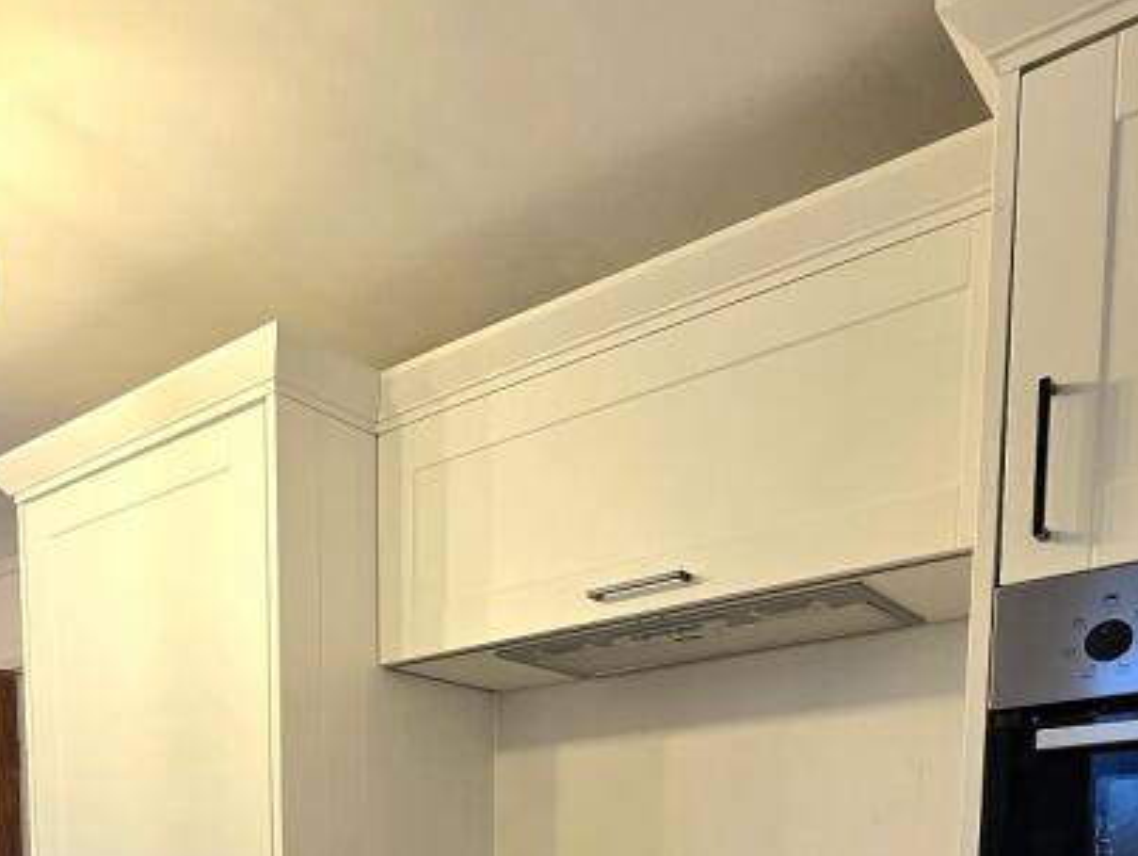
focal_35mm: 33
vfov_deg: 33.9
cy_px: 1051
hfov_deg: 51.5
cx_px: 212
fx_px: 1086
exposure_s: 1/100
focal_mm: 2.2
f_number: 2.2
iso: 50
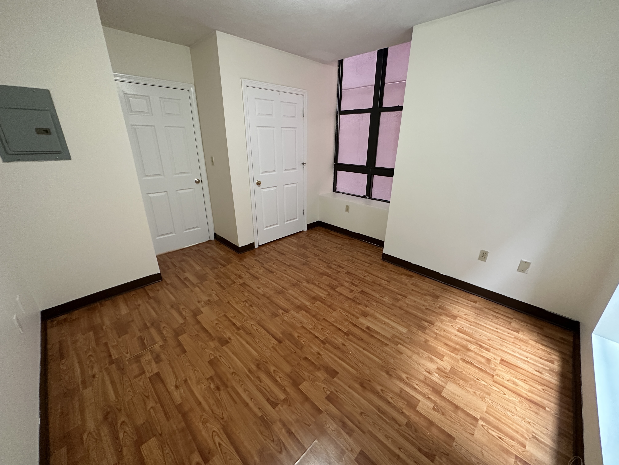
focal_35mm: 14
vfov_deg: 85.7
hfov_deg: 102.1
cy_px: 232
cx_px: 310
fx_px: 250
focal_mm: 2.22
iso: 500
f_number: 2.2
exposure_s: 1/60
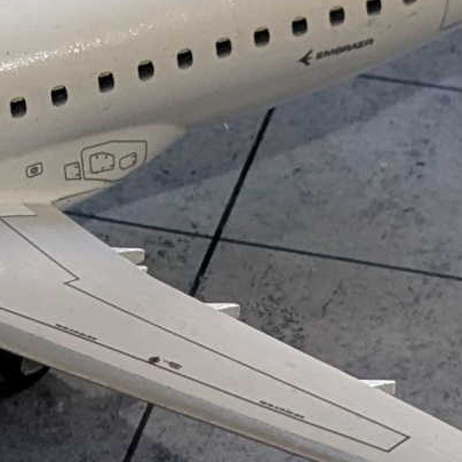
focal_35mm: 121
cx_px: -90
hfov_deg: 14.0
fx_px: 1827
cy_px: 233
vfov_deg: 14.4
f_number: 1.73
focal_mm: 4.38
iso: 260
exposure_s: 1/99.9
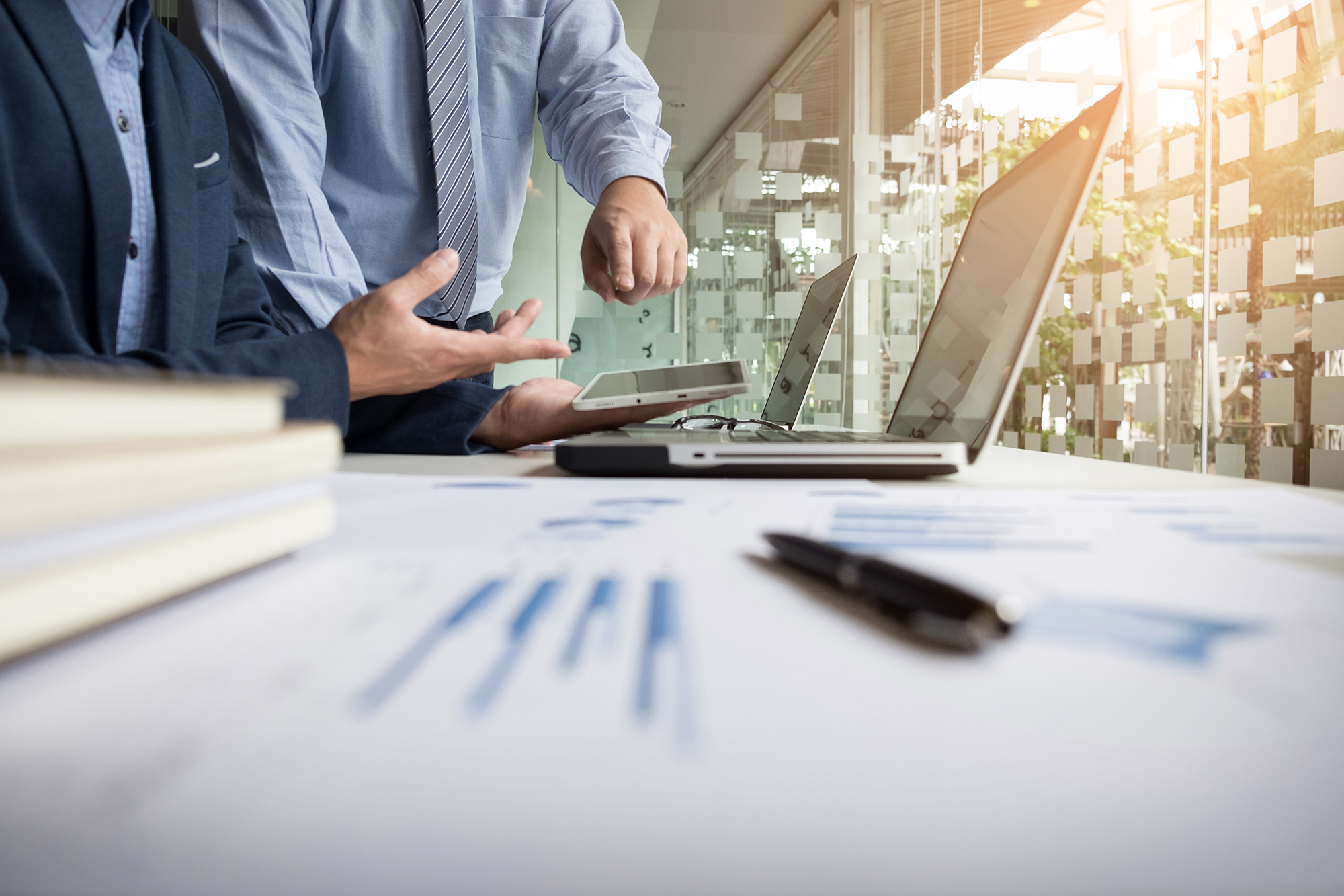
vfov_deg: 47.9
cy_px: 448
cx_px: 672
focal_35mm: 27
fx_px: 1008
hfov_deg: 67.4
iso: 500
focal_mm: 18
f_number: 3.6
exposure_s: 1/125
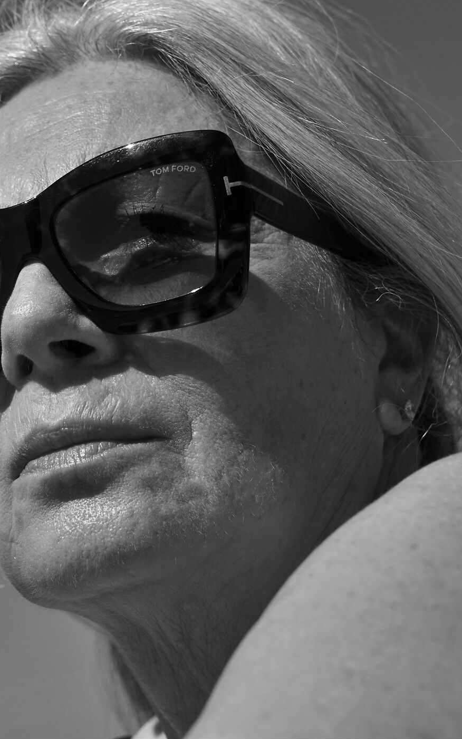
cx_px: 182
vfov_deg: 18.9
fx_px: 2215
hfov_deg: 11.9
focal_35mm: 110
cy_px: 320
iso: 100
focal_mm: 63
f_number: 6.3
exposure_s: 1/800
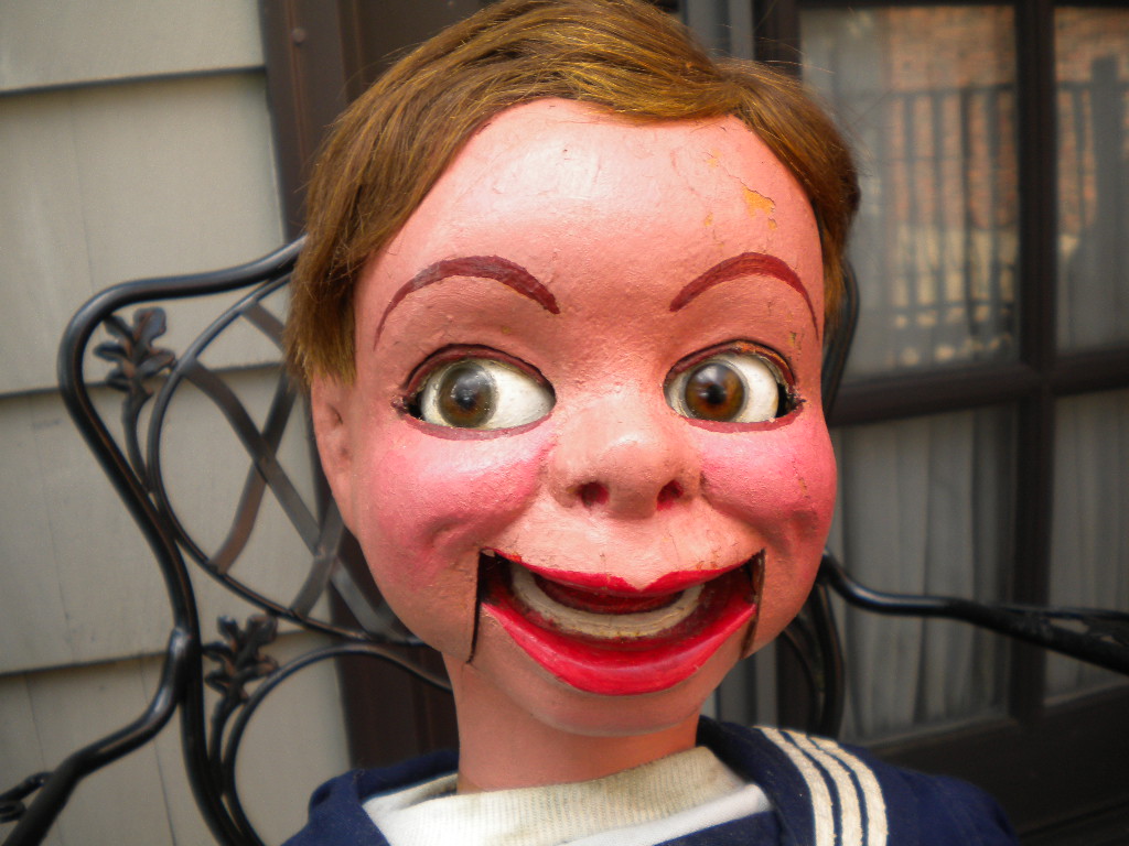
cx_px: 564
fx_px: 1142
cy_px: 423
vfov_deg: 40.7
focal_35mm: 35
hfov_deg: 52.6
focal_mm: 6.3
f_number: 3.1
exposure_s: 1/73.7
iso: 80
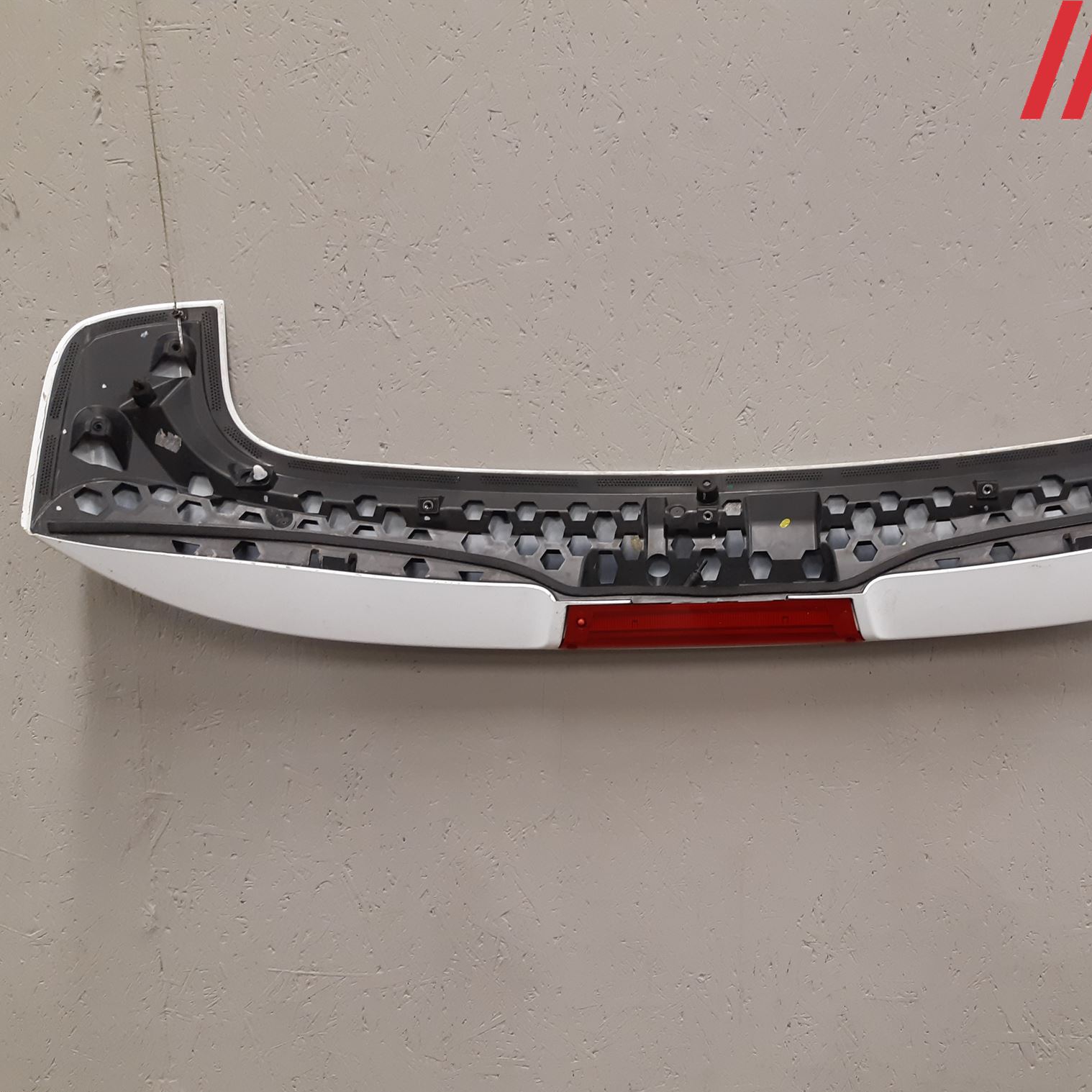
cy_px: 550
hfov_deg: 51.6
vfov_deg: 52.5
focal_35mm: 31
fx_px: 1106
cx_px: 725
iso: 160
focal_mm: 3.93
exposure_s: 1/50
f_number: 1.7
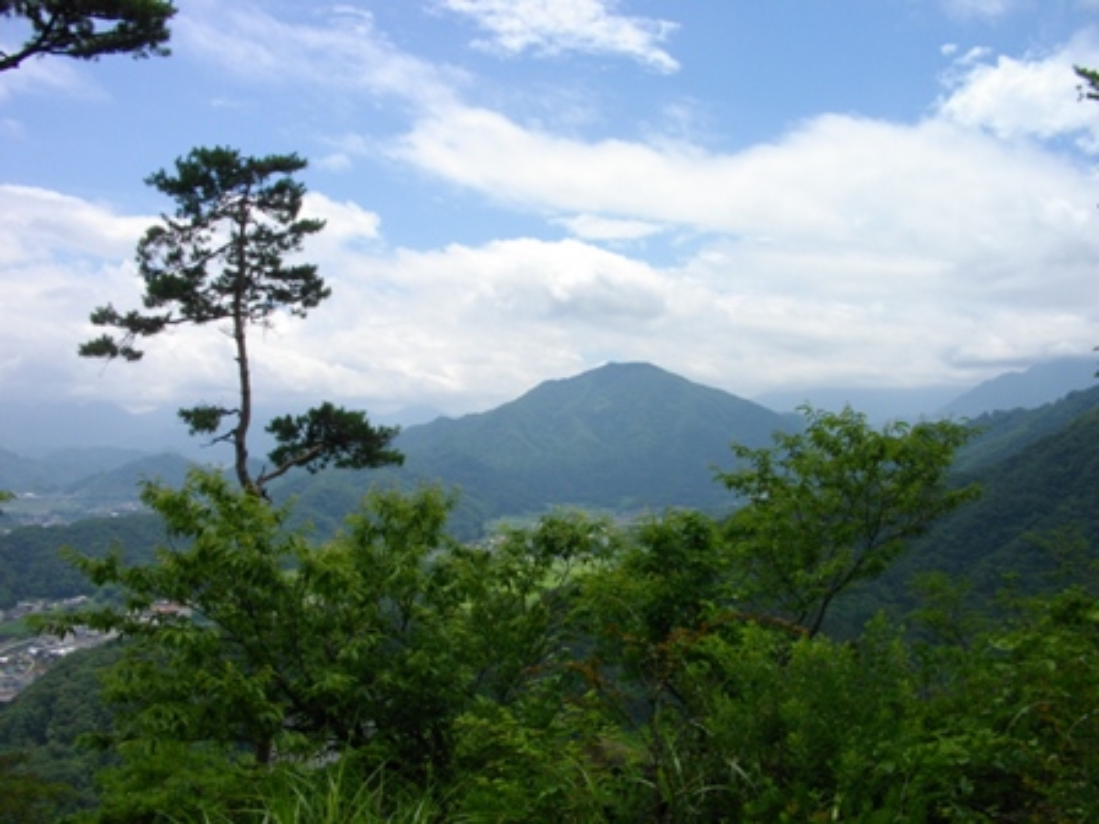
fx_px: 1016
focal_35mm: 32
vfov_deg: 44.2
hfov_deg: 56.8
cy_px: 412
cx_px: 550
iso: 100
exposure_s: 1/640
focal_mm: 5.7
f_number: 5.5
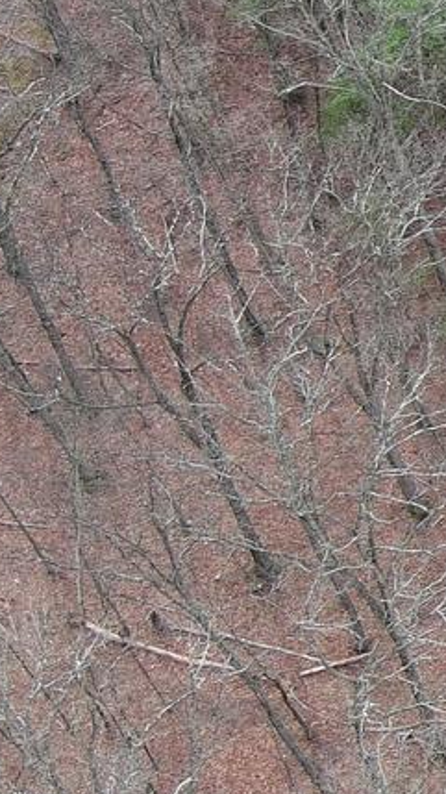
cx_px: 1867
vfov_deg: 14.7
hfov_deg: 6.5
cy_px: 68
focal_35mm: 145
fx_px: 3052
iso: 100
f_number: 2.8
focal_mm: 10.57
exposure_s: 1/332
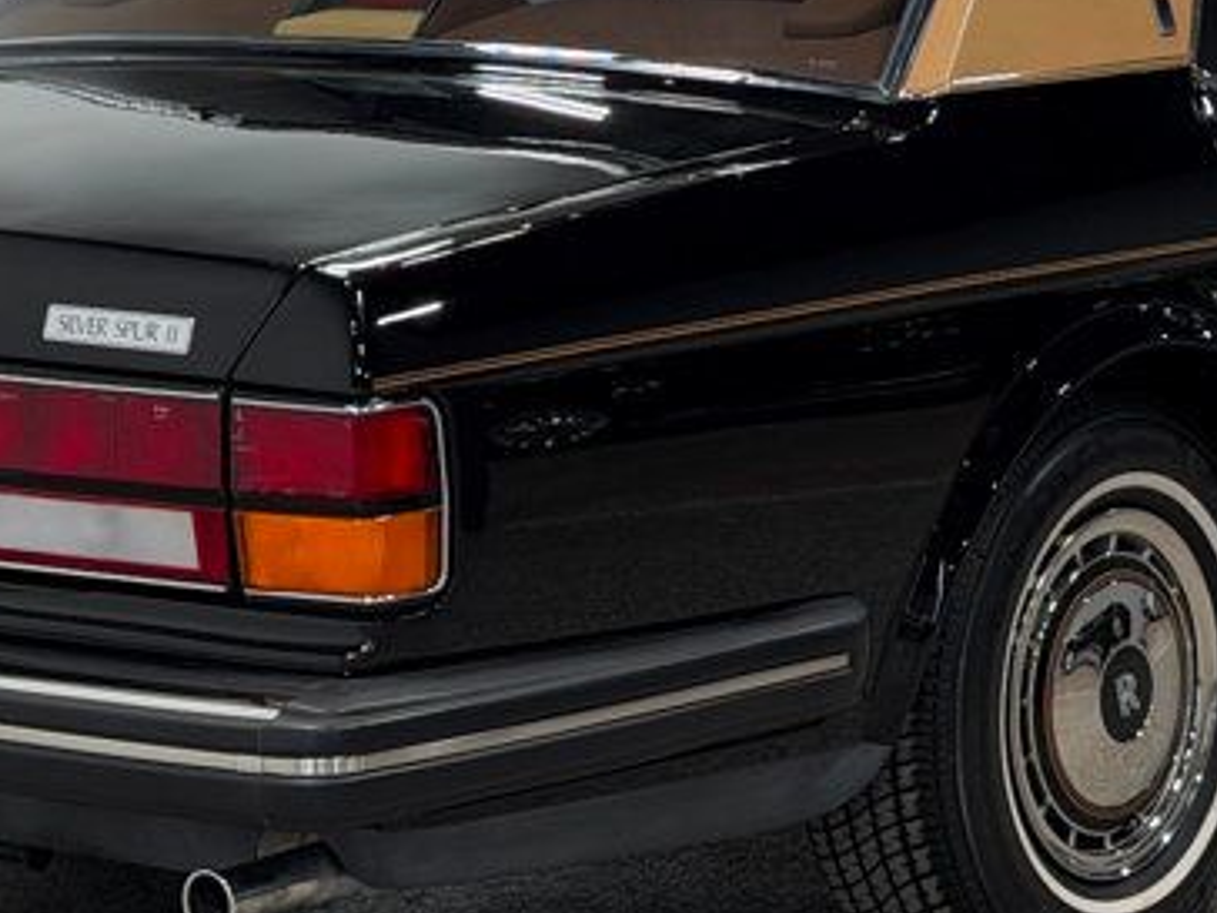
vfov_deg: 10.9
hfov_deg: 14.6
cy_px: 137
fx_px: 4746
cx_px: 772
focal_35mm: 135
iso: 64
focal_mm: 6.76
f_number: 1.78
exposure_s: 1/279
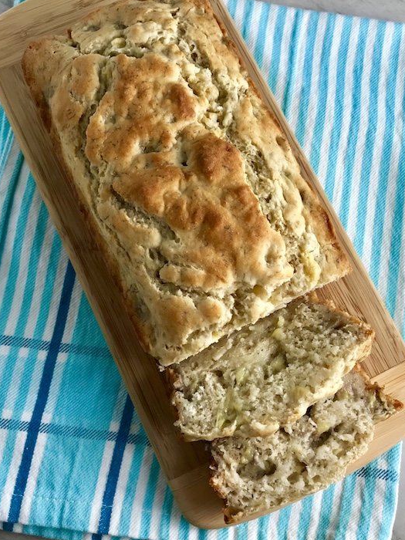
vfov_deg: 56.8
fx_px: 499
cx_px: 196
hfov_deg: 44.2
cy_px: 259
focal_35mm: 32
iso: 25
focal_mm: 3.99
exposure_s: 1/120
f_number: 1.8
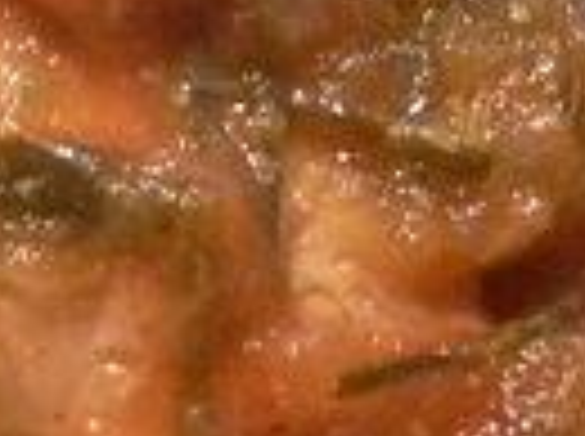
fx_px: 2277
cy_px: 34
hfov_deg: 14.4
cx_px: -9
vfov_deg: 10.9
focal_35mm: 135
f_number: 2.8
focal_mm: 5.8
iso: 100
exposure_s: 1/13
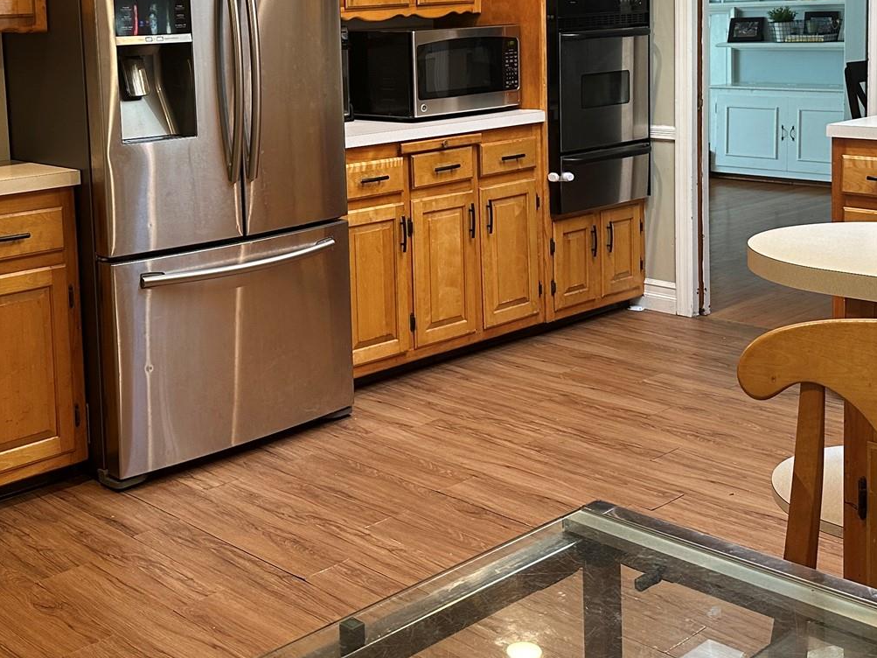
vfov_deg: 29.1
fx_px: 1241
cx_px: 334
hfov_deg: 38.7
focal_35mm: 49
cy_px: 140
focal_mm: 6.86
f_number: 1.78
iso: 160
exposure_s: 1/60
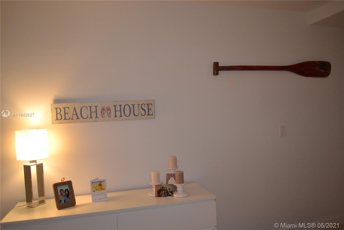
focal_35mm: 27
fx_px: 258
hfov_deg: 67.4
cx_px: 172
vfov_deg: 47.9
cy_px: 115
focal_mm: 18
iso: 720
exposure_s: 1/60
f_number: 3.5
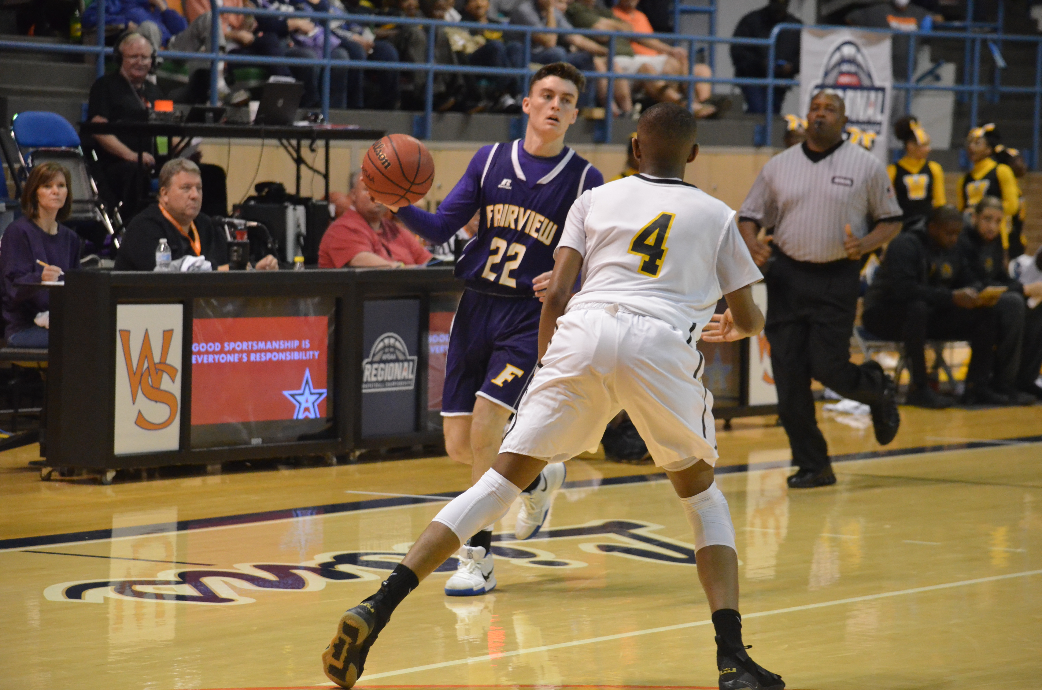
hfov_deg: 13.7
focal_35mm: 150
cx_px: 521
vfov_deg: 9.1
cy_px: 345
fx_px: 4333
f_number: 5
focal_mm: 100
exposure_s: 1/500
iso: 4000
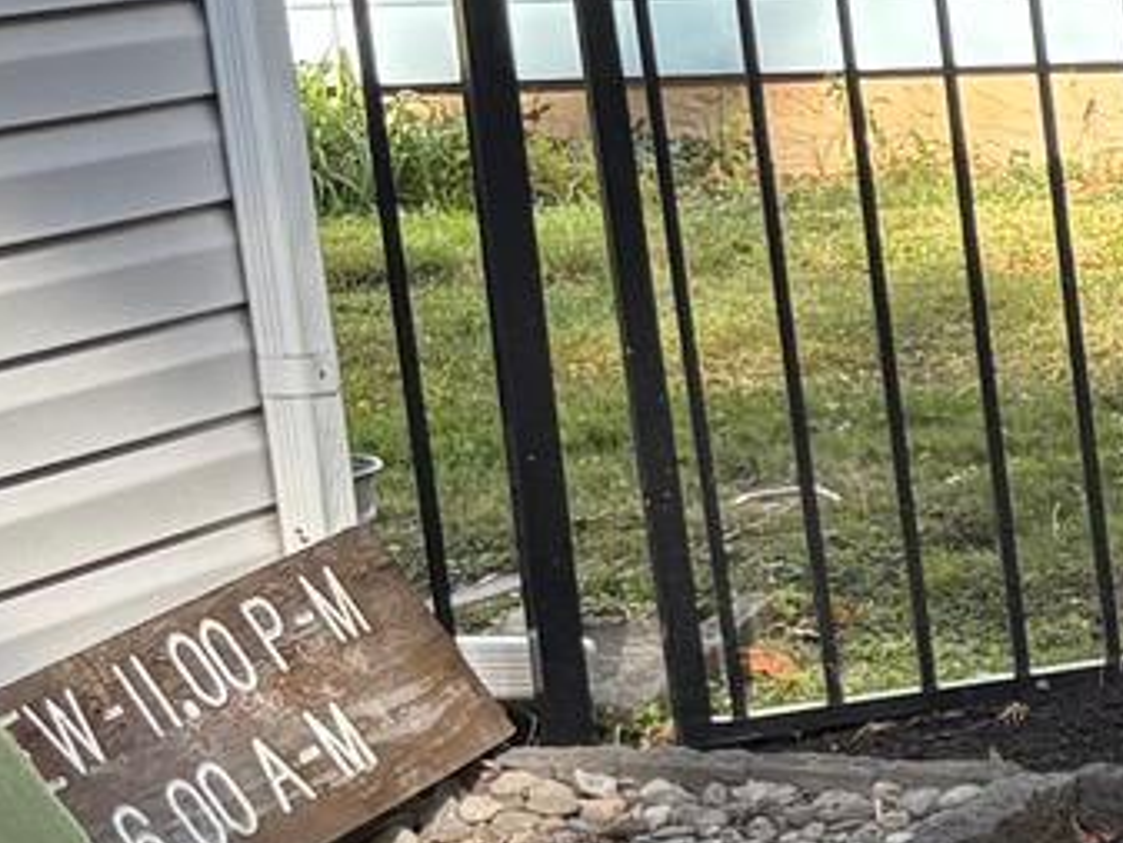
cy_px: 780
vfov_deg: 9.4
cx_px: 2736
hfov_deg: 10.6
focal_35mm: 158
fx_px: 5128
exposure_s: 1/680
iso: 64
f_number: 1.6
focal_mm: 5.96
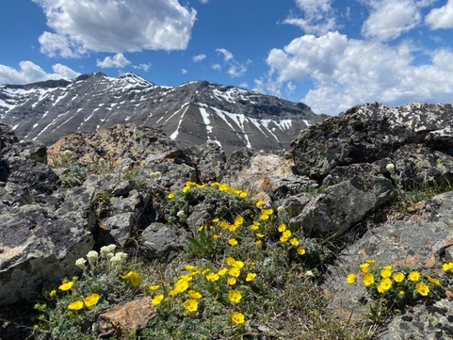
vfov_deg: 51.4
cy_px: 169
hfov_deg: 65.3
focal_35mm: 27
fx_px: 353
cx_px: 234
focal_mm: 4.25
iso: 32
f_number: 1.8
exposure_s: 1/3610
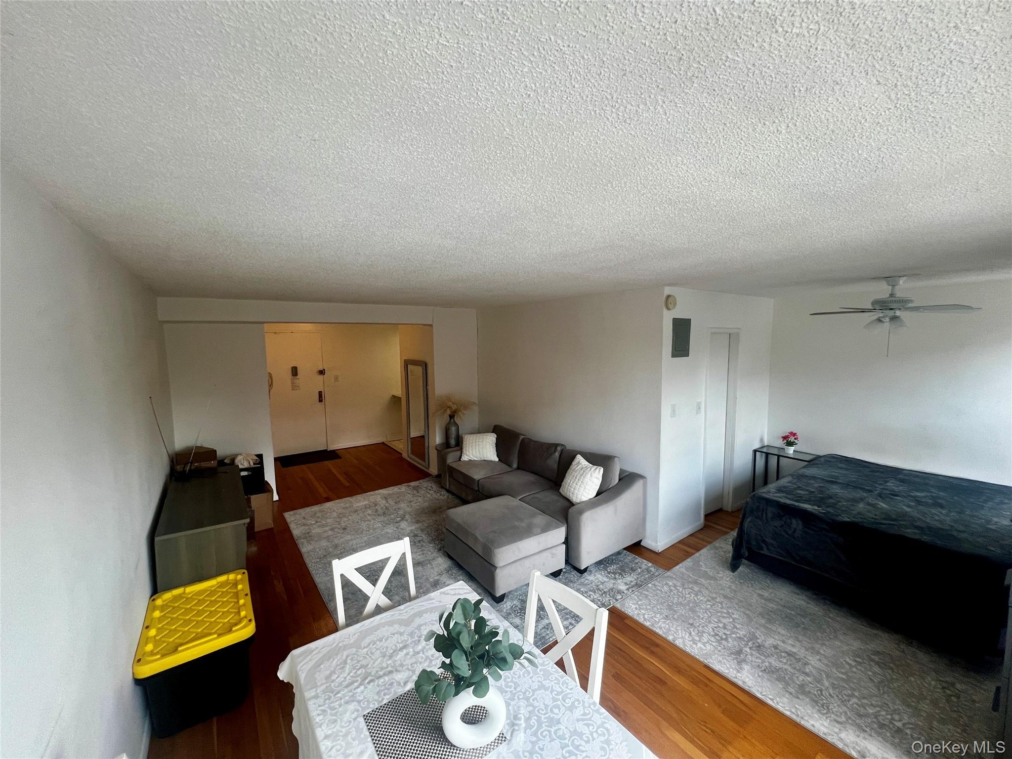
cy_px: 380
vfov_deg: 89.9
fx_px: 380
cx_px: 506
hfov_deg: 106.2
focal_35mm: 13
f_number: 1.8
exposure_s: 1/120
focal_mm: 1.57
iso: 100
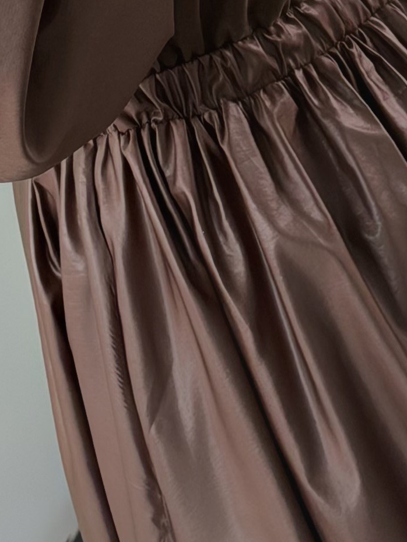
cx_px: 212
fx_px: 3259
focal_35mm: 208
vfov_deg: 9.3
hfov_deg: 7.1
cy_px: -227
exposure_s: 1/158
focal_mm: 6.76
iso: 50
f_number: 1.78
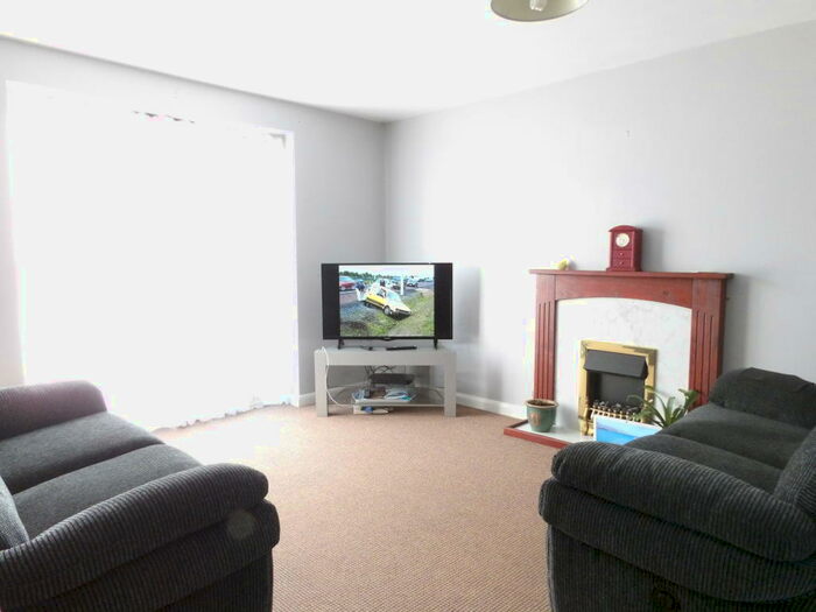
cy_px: 306
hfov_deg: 71.6
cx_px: 408
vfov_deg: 56.8
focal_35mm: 24
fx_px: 566
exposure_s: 1/15
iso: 500
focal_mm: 4.3
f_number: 4.1
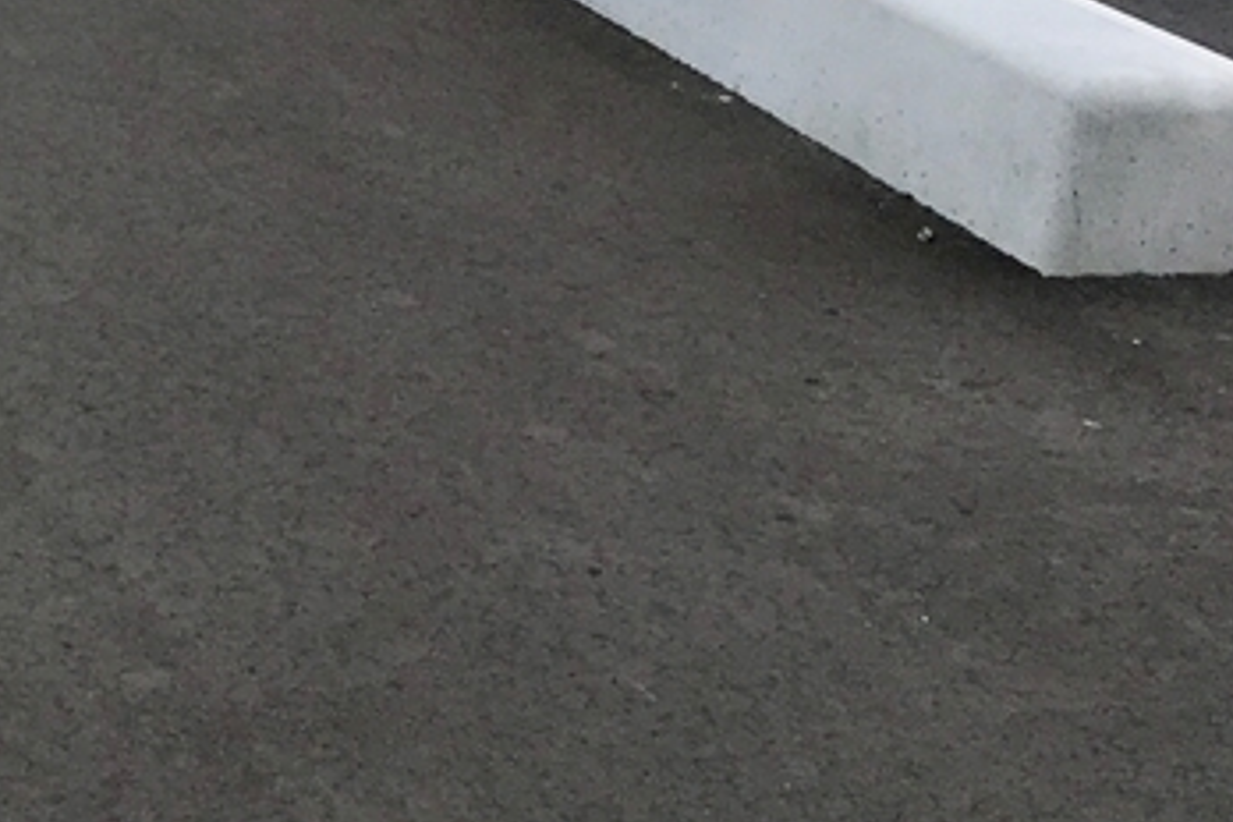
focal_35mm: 104
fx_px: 3562
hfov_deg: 16.9
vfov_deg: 12.7
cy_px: -287
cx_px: -847
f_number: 2.2
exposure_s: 1/680
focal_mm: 4.15
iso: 25
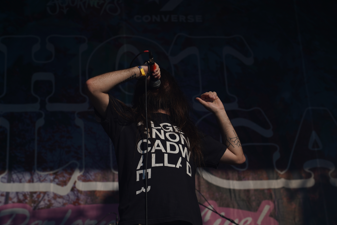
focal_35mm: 105
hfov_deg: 19.5
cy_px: 112
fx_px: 983
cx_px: 168
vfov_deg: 13.0
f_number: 8
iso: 100
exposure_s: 1/1000
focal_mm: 105
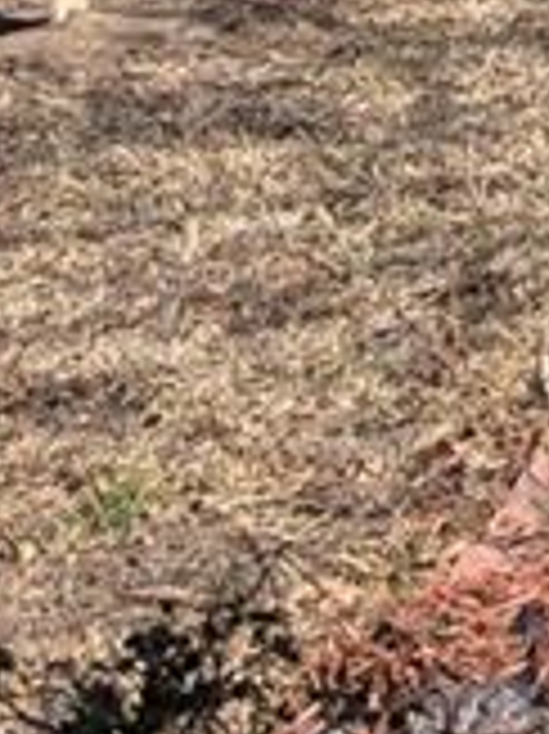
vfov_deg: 10.4
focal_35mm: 177
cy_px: -675
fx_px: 3748
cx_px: 1973
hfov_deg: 7.0
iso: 47
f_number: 1.85
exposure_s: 1/3058
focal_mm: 6.81
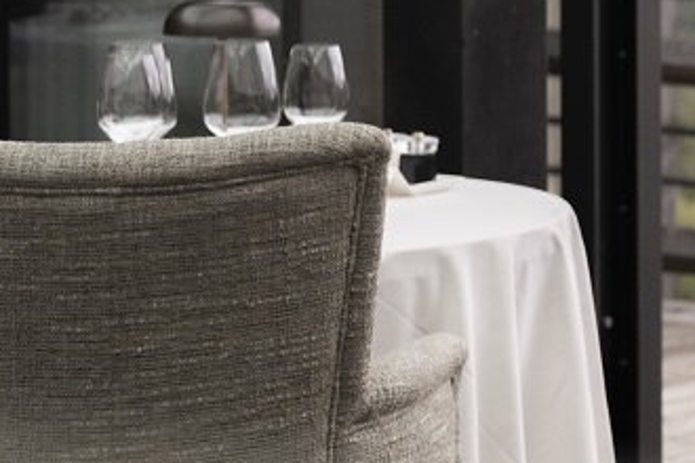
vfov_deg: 6.0
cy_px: -38
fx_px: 4382
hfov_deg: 8.6
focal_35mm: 227
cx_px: 1388
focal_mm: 50
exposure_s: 1/400
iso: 500
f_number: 3.2
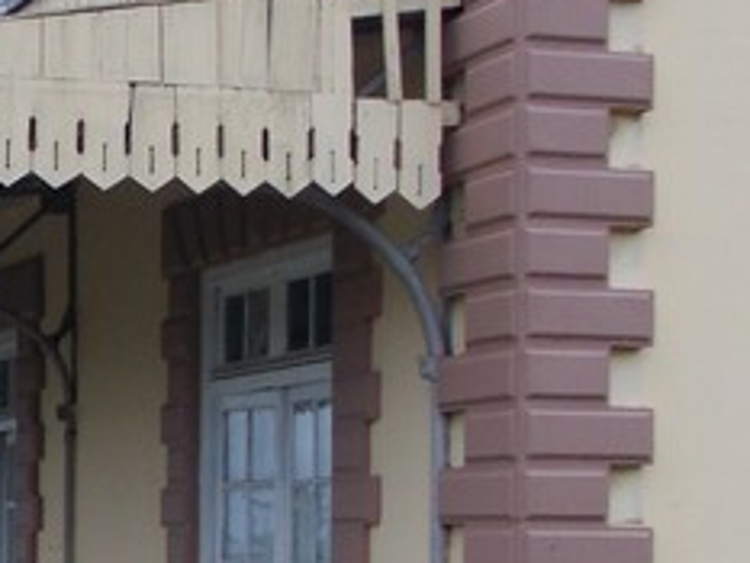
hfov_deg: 19.2
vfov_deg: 15.9
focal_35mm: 92
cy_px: 515
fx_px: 1994
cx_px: -303
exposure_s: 1/200
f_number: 5.4
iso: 80
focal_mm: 4
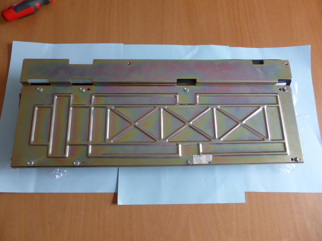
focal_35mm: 25
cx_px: 161
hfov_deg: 69.4
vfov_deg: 54.9
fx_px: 233
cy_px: 120
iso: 400
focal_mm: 4.3
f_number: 3.3
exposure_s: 1/20
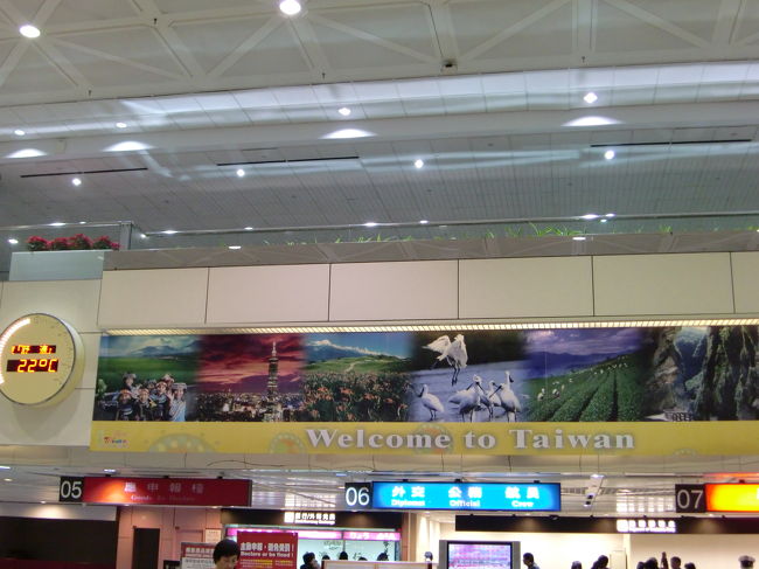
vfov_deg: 31.5
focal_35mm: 46
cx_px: 380
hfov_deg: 41.3
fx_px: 1008
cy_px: 284
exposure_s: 1/30
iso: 400
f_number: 3.3
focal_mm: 8.2
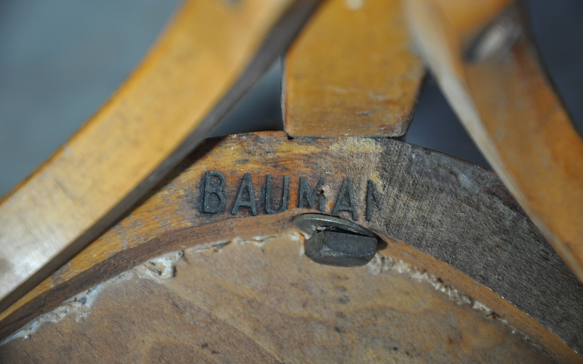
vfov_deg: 9.3
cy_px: 178
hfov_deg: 14.8
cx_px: 292
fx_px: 2240
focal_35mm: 141
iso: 800
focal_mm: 92
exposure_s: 1/50
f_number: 5.6
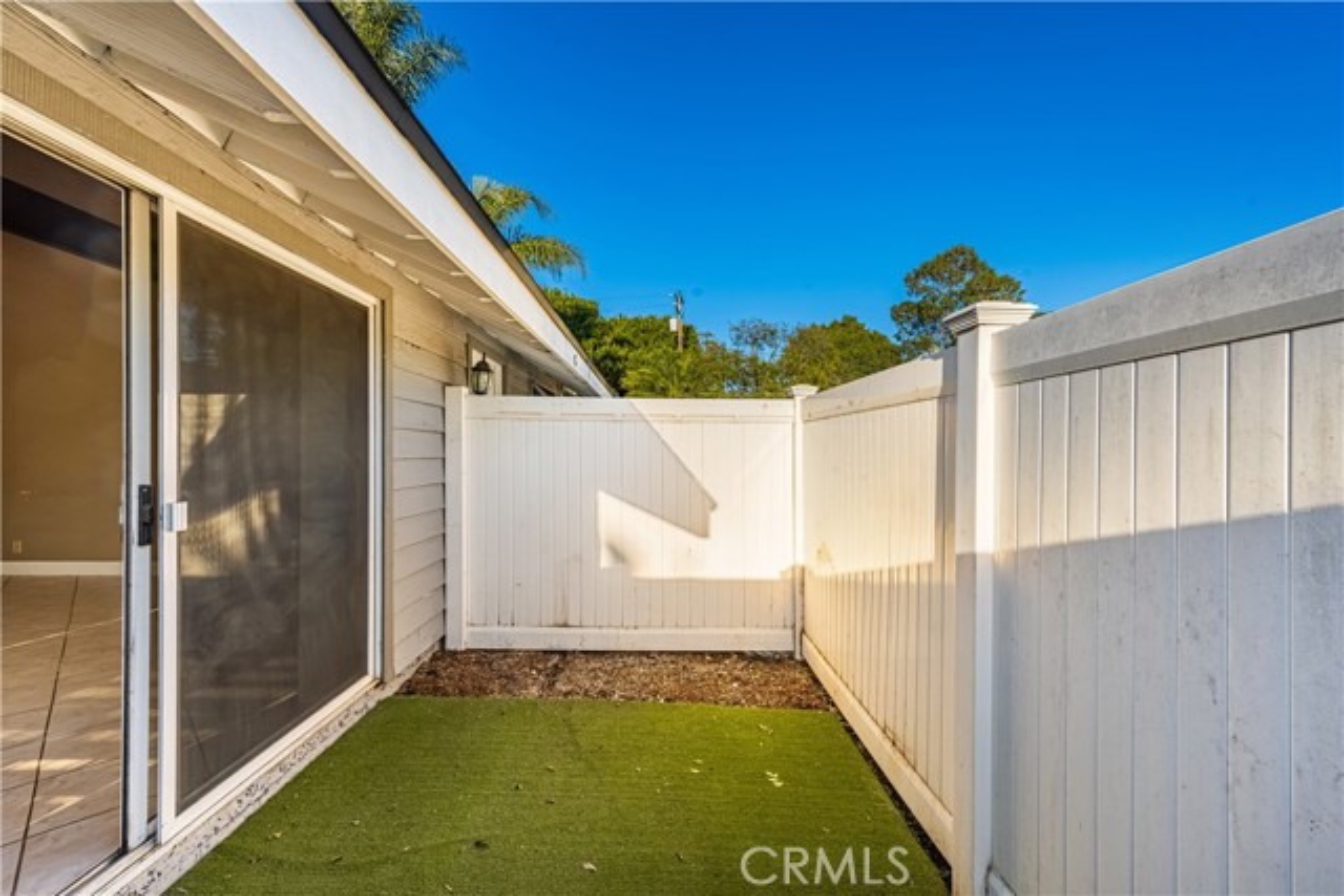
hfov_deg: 104.2
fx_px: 523
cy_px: 448
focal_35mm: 14
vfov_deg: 81.2
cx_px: 672
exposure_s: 1/400
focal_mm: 14
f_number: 11
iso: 100
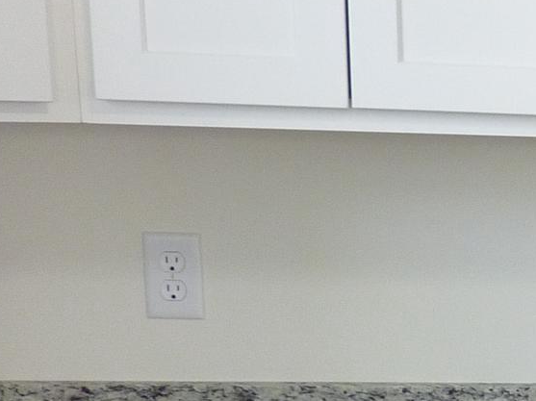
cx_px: 972
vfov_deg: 15.5
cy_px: 465
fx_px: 1424
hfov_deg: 17.3
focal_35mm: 92
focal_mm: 4.1
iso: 160
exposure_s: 1/30
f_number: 3.3
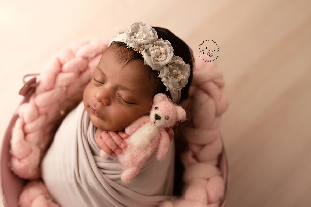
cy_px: 104
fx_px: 302
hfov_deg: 54.4
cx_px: 156
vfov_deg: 37.9
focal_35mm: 35
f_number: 2.8
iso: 160
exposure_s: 1/125
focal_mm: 35
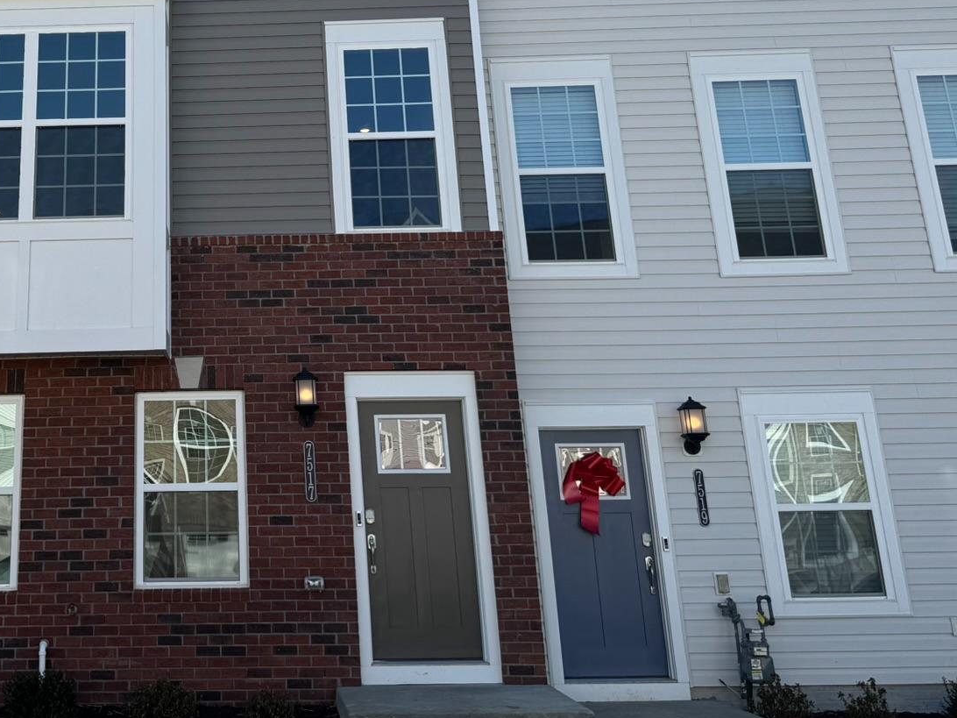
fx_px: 1244
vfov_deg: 31.0
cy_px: 103
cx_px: 200
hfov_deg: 40.5
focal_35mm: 45
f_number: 1.78
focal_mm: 6.76
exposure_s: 1/2959
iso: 80
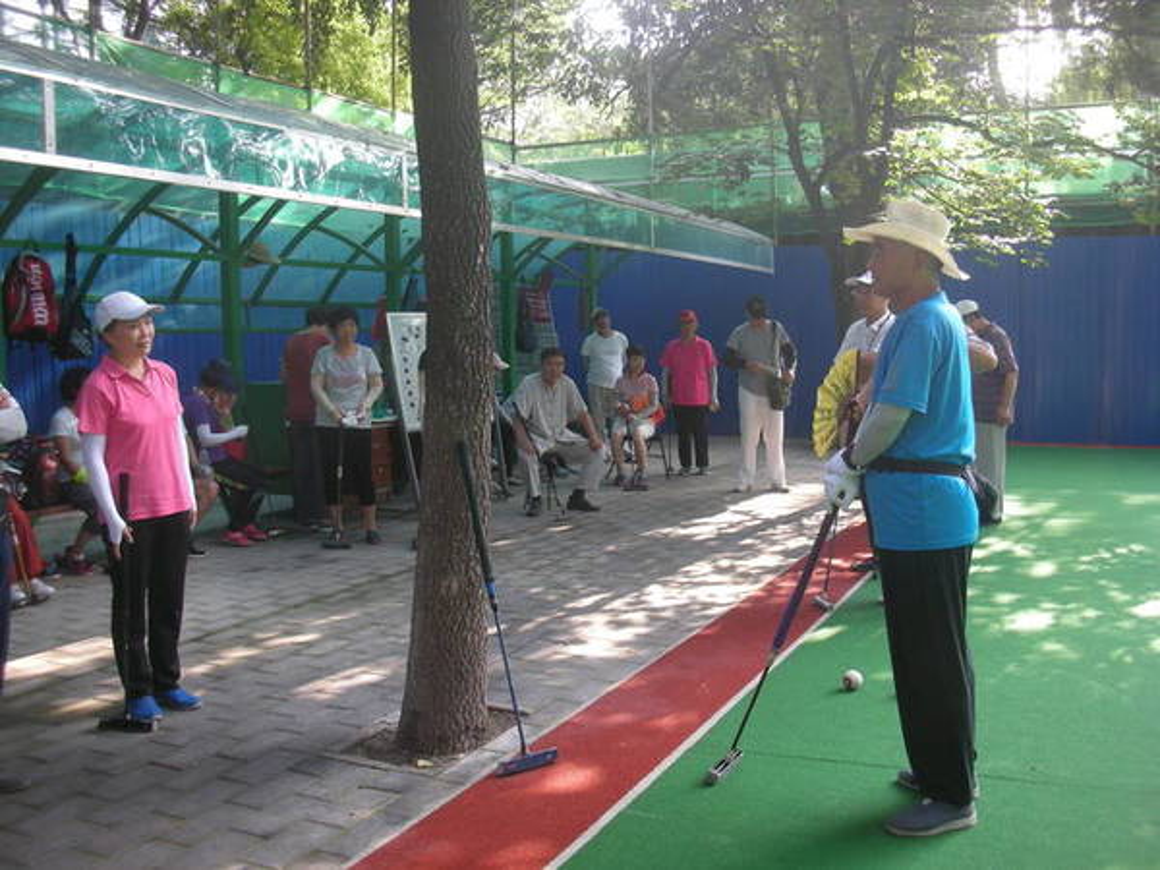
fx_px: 1173
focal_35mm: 35
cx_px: 580
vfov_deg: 40.7
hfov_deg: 52.6
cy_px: 435
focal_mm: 5.8
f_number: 2.8
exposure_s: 1/96.7
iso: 50
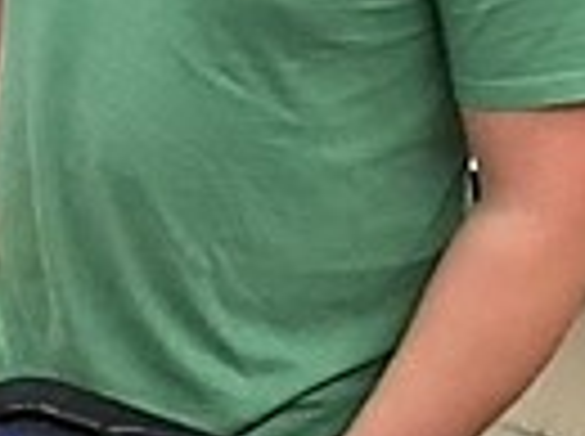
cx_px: -554
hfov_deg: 12.3
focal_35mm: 143
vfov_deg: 10.1
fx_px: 2412
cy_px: -117
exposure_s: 1/30
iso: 160
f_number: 2.2
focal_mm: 4.15
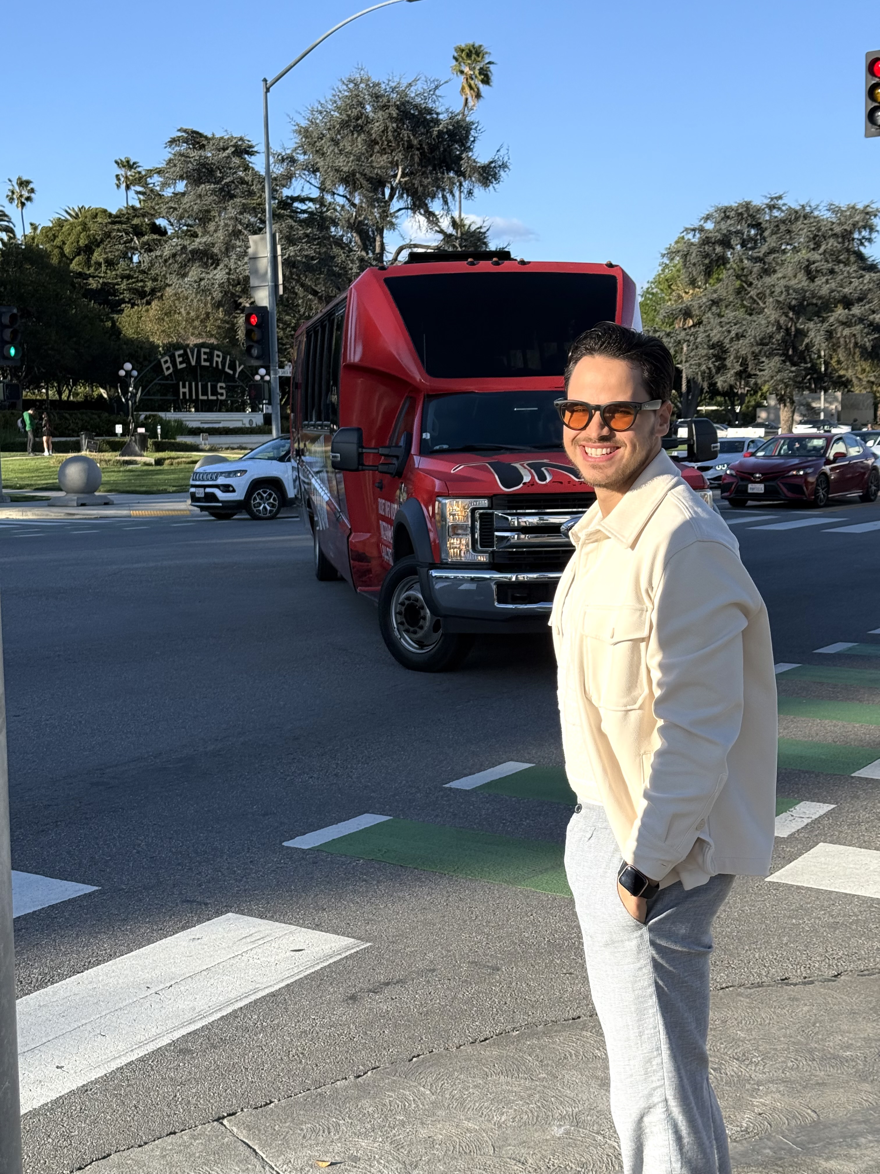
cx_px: 440
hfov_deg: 30.3
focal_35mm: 48
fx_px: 1627
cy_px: 587
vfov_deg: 39.7
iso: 64
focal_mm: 6.76
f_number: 1.78
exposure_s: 1/2494
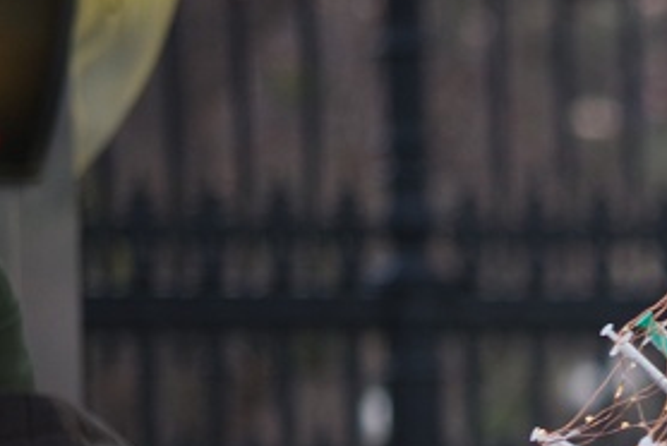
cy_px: 595
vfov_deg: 2.0
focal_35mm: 683
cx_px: 931
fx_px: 12668
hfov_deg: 3.0
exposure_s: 1/100
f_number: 5.6
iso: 800
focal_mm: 160
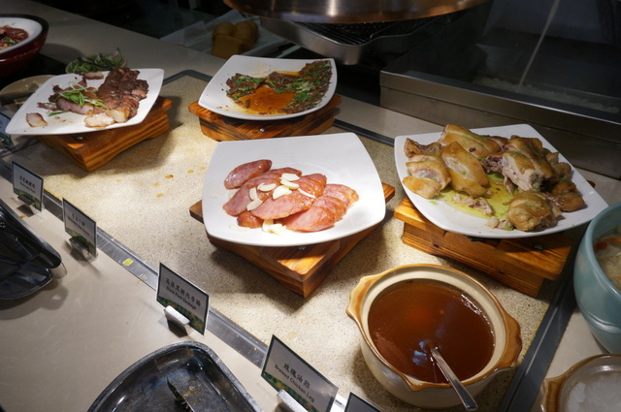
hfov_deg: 67.4
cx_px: 310
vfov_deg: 47.8
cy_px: 206
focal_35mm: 27
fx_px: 465
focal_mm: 18
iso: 200
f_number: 6.3
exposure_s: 1/80
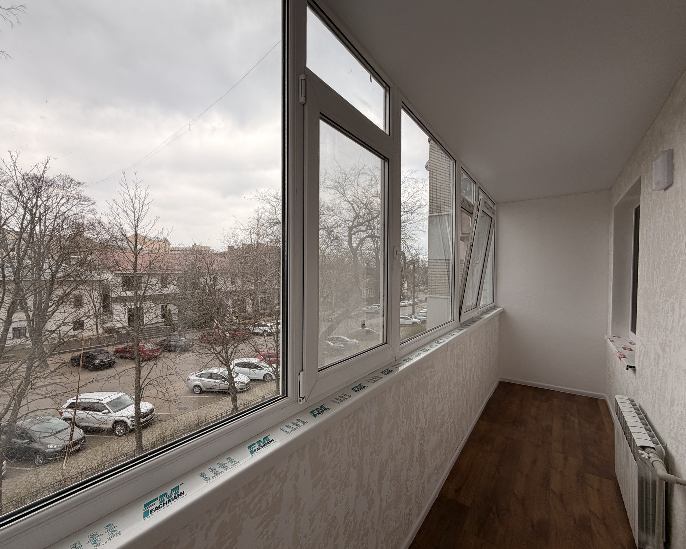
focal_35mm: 15
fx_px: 305
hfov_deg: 96.7
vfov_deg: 84.0
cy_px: 279
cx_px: 320
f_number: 2.2
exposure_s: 1/502
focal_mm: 2.22
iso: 64
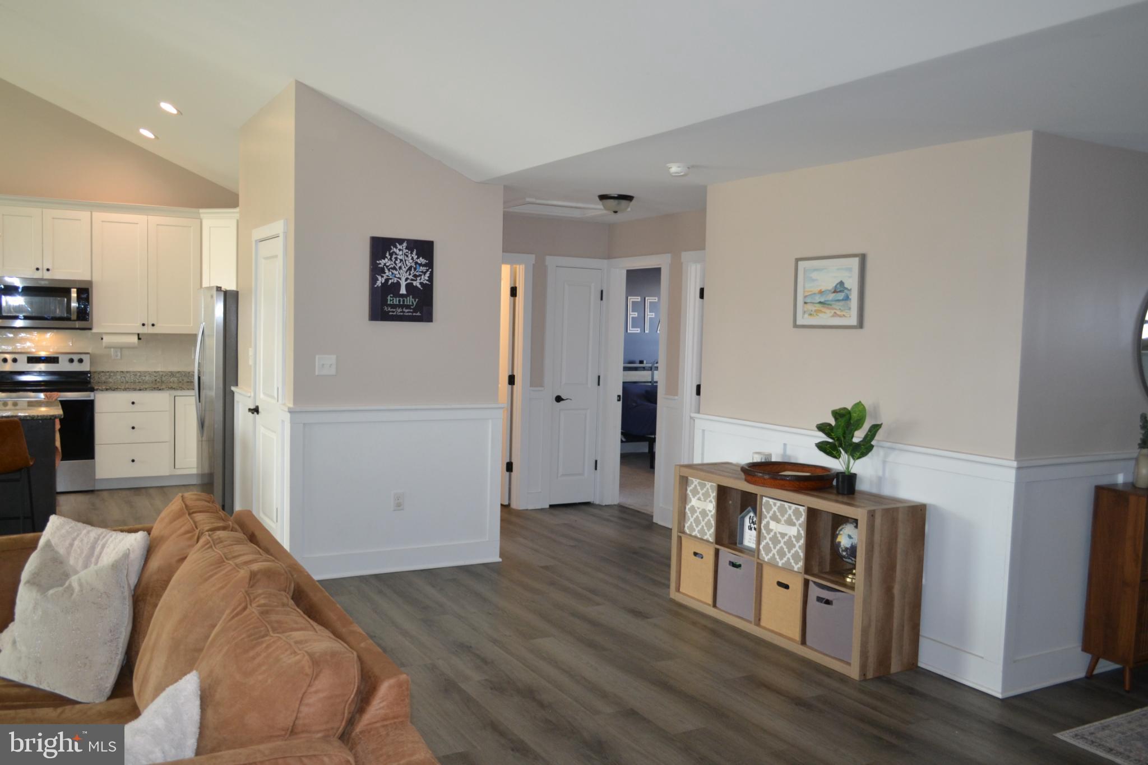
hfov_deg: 61.9
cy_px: 382
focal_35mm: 30
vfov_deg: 43.6
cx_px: 574
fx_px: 957
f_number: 3.8
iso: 640
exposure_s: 1/60
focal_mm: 20
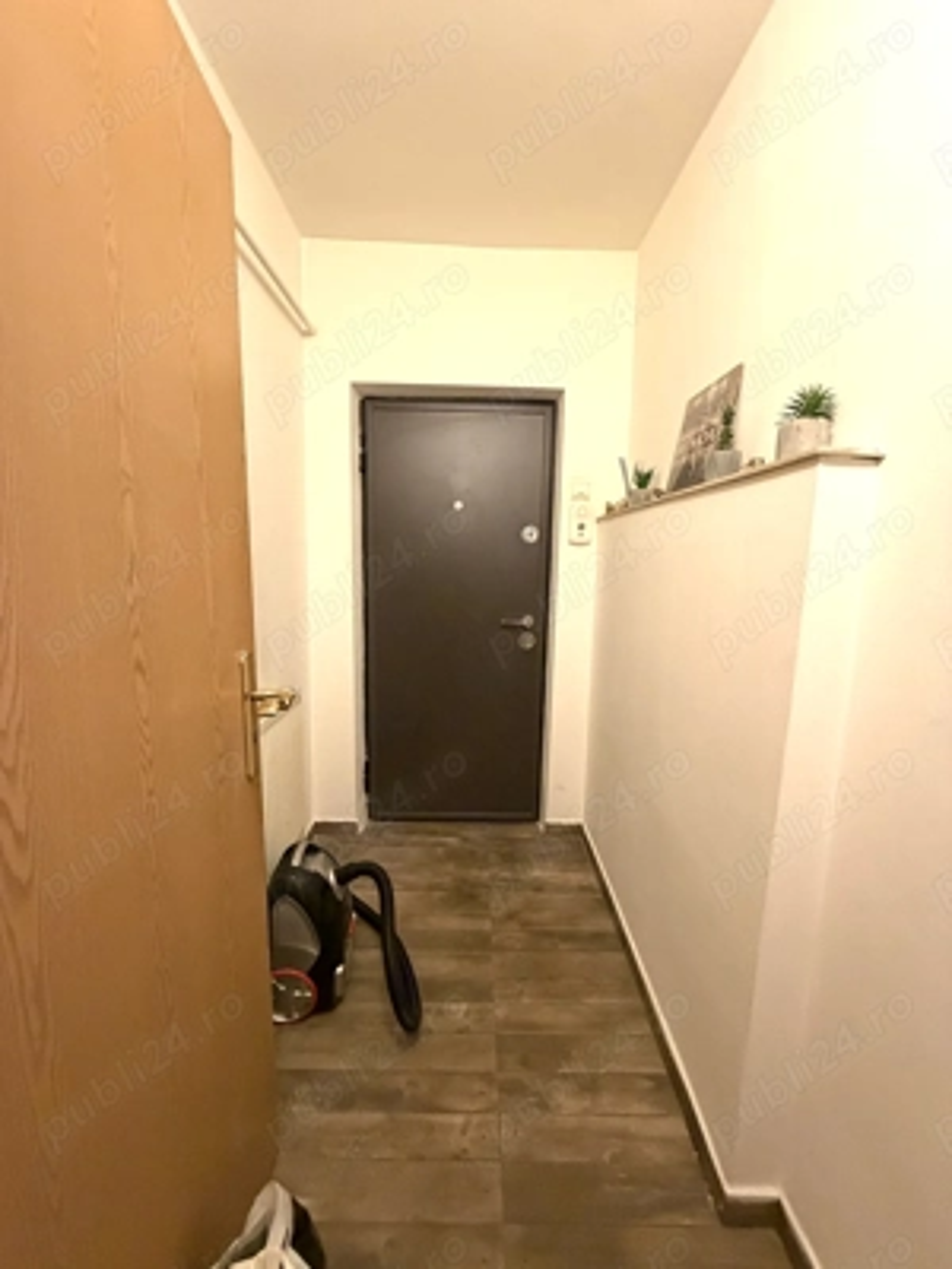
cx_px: 476
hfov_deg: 85.7
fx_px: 513
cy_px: 634
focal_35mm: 14
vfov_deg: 102.1
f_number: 2.2
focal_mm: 2.22
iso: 500
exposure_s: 1/50
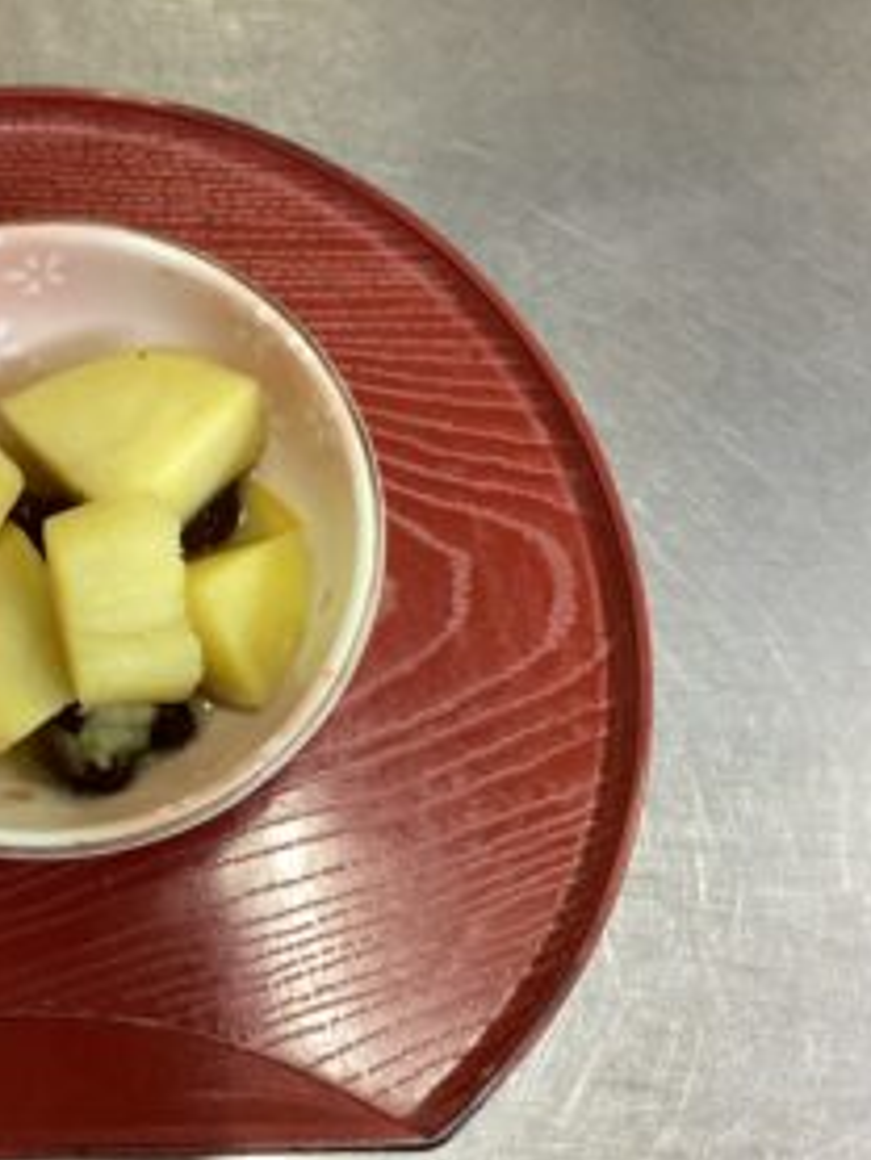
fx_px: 1408
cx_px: 132
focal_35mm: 42
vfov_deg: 44.8
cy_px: 584
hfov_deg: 33.0
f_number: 2.4
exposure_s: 1/40
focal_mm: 3.3
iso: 320
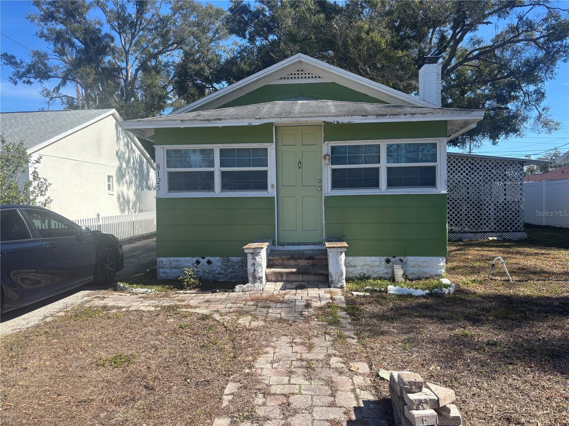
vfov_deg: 53.1
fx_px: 427
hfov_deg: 67.3
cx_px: 284
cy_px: 213
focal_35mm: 26
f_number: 1.6
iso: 50
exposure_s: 1/1949
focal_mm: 5.96
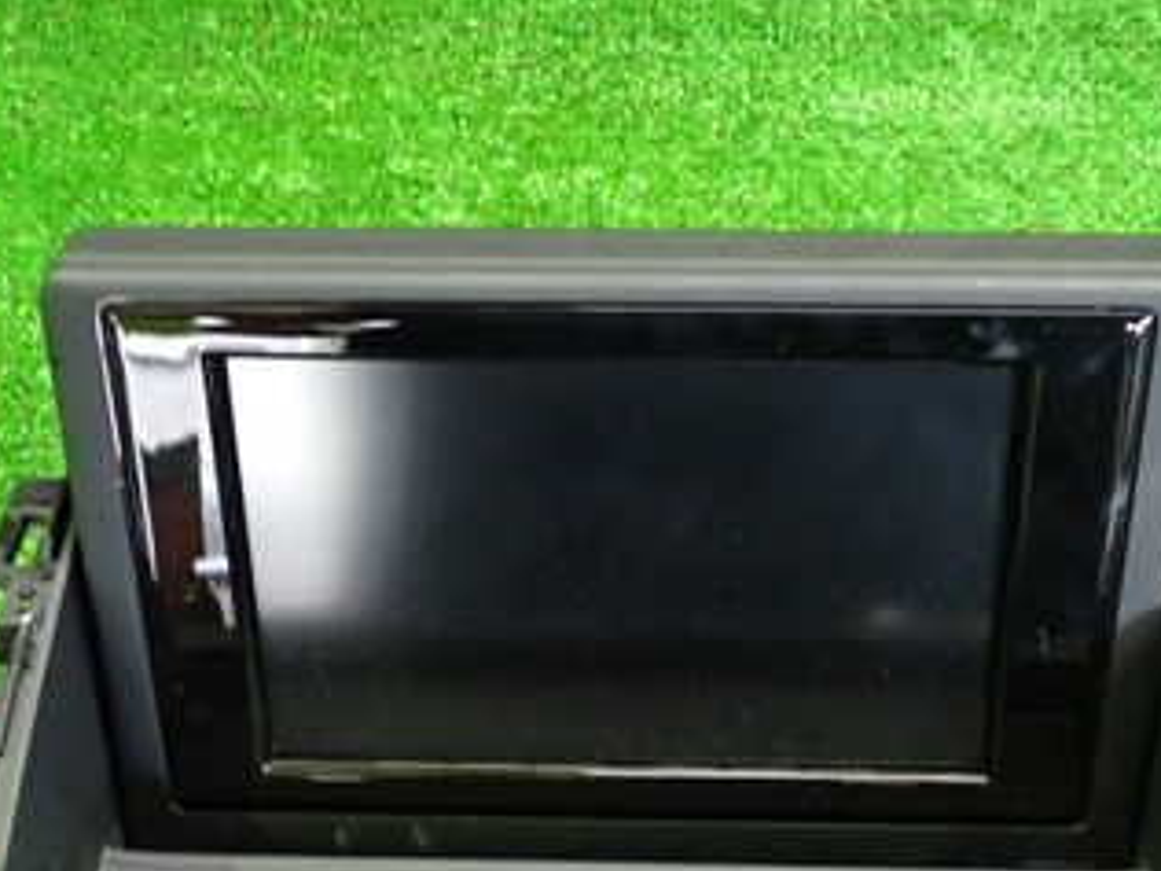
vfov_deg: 25.3
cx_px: 639
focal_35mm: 57
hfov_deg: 33.8
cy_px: 673
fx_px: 1912
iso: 800
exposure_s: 1/25
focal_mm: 5.4
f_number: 2.3
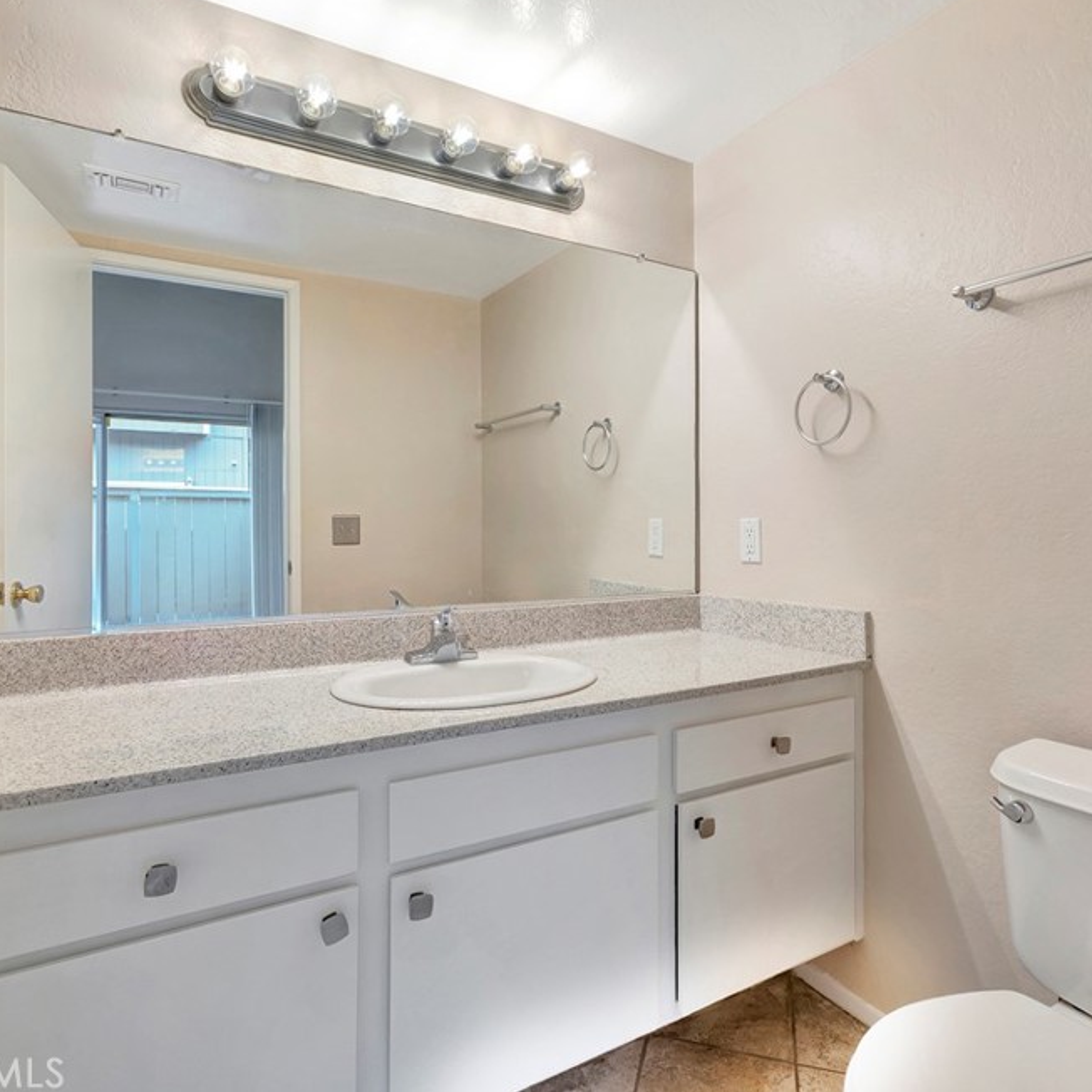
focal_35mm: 20
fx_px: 714
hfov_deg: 74.8
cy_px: 526
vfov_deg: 74.8
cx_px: 556
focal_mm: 10
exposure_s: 1/10
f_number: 5.6
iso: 100
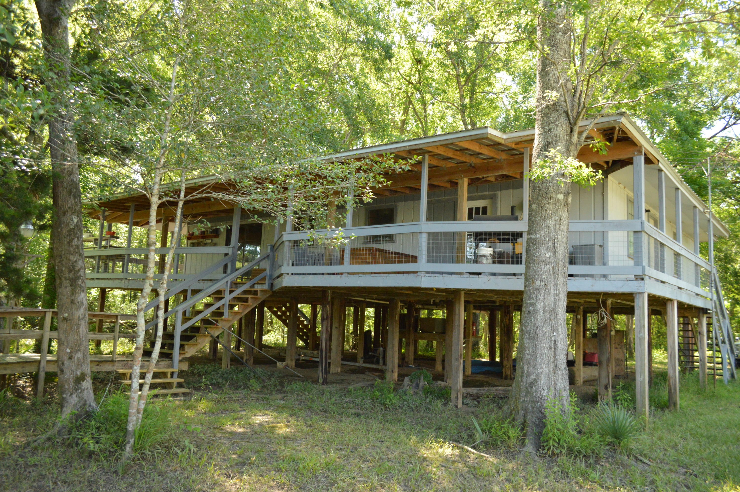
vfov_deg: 47.8
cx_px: 370
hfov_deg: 67.4
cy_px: 246
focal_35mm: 27
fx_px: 554
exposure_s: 1/800
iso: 1600
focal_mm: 18
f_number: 3.5
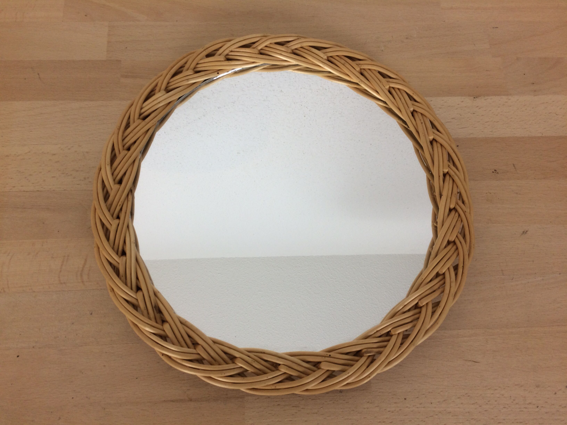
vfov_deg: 48.2
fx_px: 475
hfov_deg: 61.7
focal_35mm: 29
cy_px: 212
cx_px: 284
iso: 50
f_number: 2.2
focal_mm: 4.15
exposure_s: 1/50
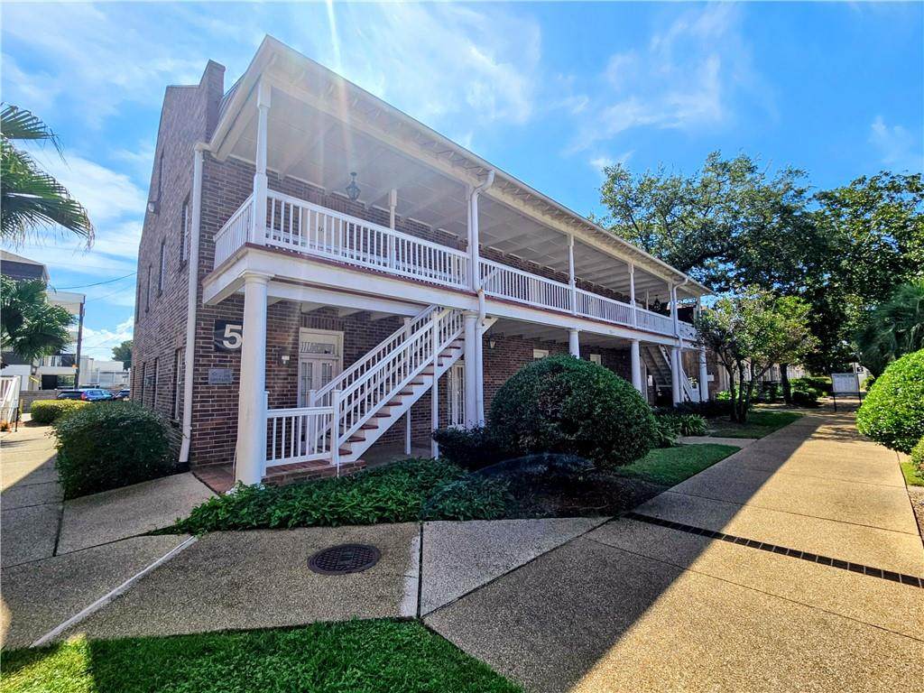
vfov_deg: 89.9
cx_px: 462
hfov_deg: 106.2
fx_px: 347
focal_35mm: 13
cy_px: 346
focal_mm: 2.2
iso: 50
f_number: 2.2
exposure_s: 1/2140
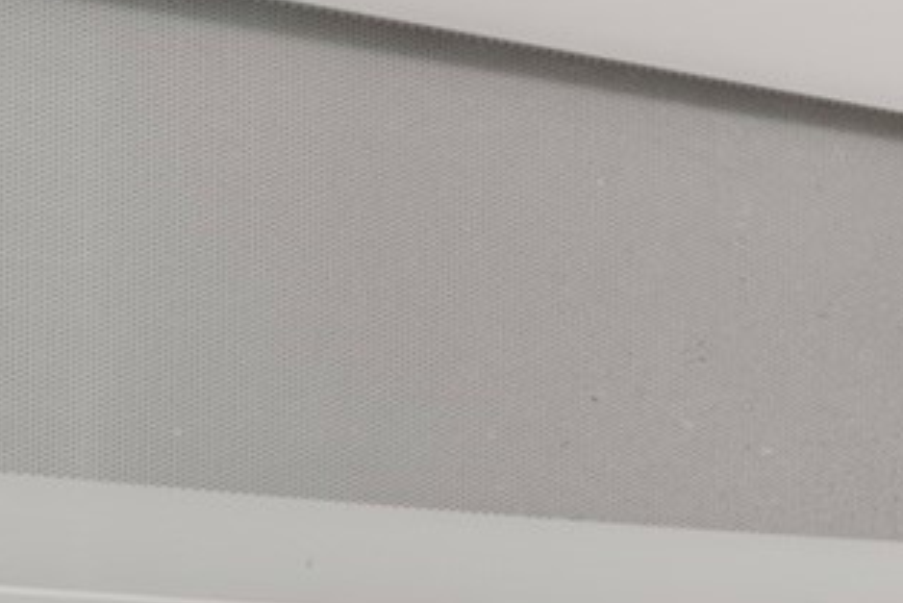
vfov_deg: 10.7
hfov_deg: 12.7
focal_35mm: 125
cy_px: 799
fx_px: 3137
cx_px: 2161
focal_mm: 18
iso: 250
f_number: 9
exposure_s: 1/1.67
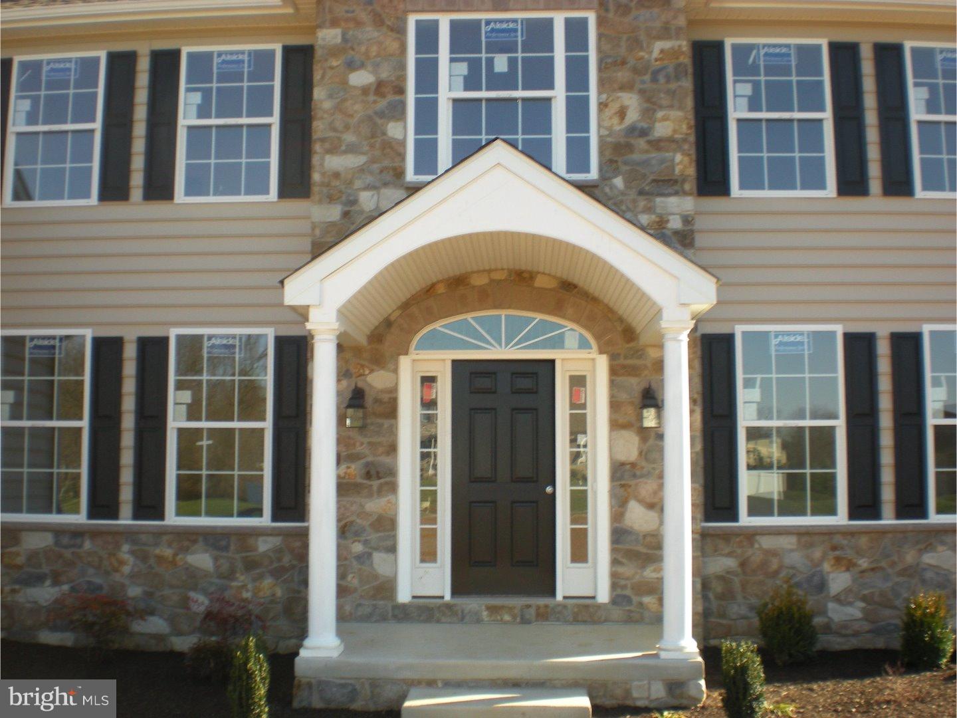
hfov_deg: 49.0
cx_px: 478
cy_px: 359
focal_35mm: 38
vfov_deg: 37.7
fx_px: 1051
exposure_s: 1/159
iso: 89
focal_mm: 6.3
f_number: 4.6
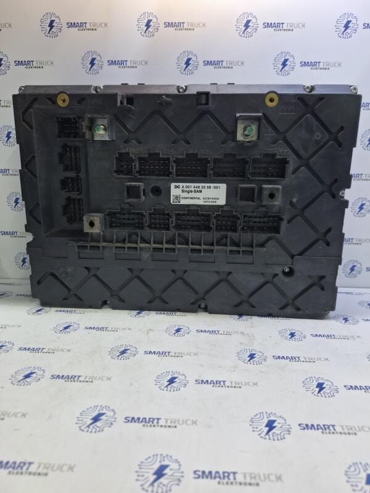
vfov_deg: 73.9
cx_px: 185
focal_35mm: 23
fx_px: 328
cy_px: 246
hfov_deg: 58.9
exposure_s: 1/50
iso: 50
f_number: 1.8
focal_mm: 5.54
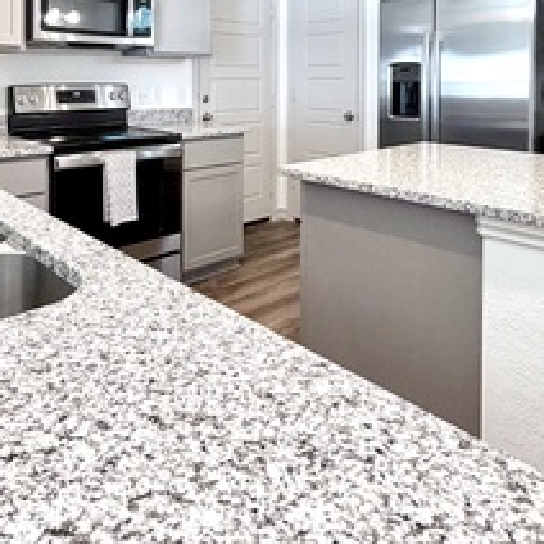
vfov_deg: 52.5
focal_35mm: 28
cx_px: 195
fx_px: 498
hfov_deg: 56.4
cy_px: 87
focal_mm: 2.22
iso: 250
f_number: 2.2
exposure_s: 1/120
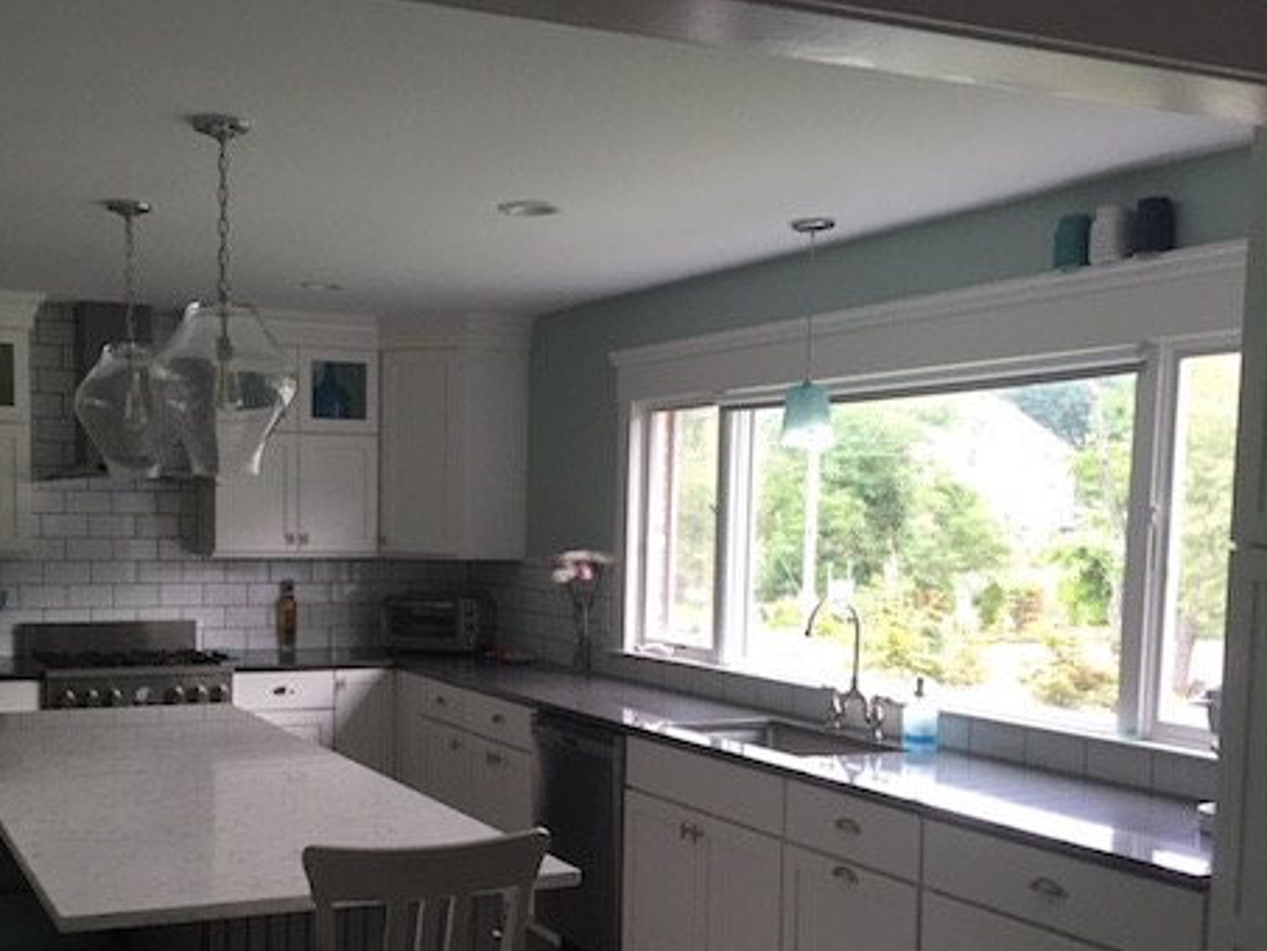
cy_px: 646
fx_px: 1501
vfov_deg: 34.8
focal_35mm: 41
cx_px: 439
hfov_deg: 45.2
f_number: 2.2
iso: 50
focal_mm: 4.15
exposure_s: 1/30
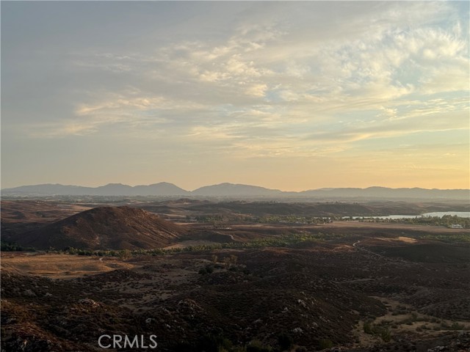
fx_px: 652
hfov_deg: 39.7
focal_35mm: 48
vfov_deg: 30.3
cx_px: 235
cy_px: 176
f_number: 1.78
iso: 64
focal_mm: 6.76
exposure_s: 1/1724
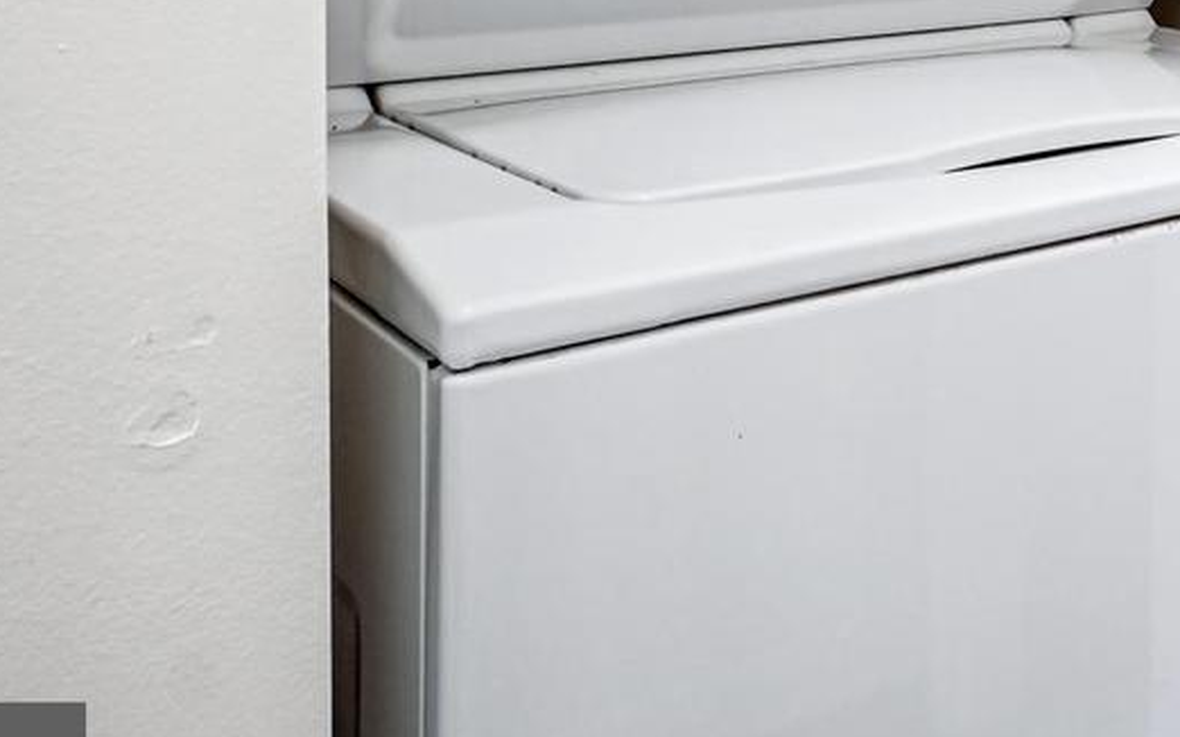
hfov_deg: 35.5
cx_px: 1361
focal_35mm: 46
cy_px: -267
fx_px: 1492
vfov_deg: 23.8
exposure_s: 1/8
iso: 500
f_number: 8
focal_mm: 11
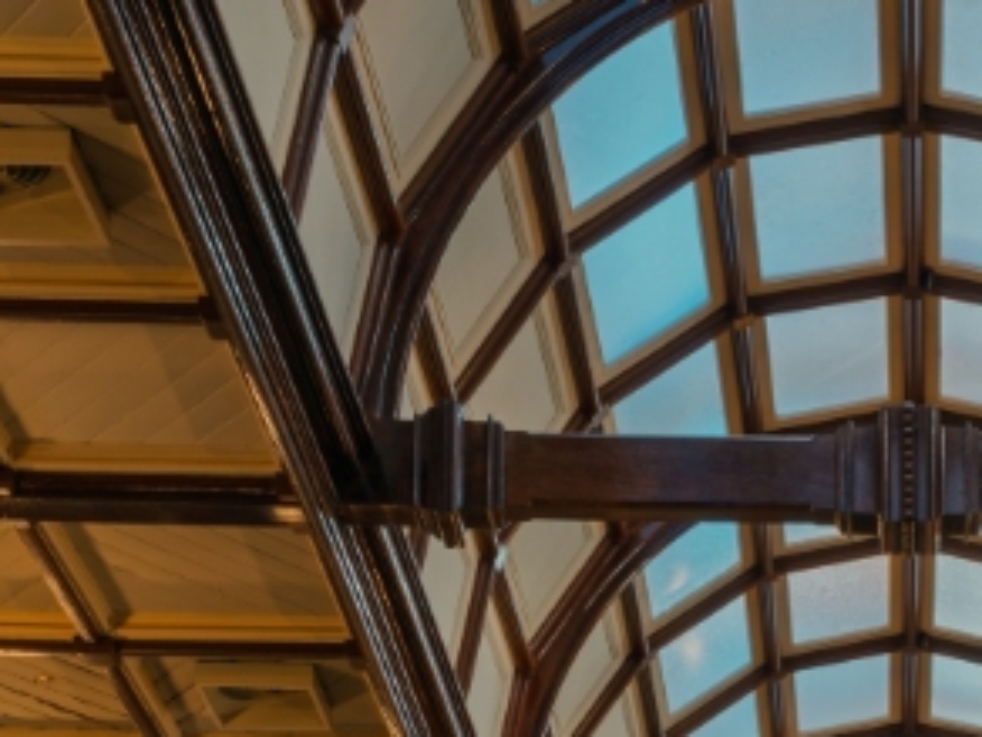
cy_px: 1839
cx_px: 989
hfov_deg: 17.0
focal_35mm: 113
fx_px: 3206
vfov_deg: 10.9
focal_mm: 27.8
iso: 100
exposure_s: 15
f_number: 16
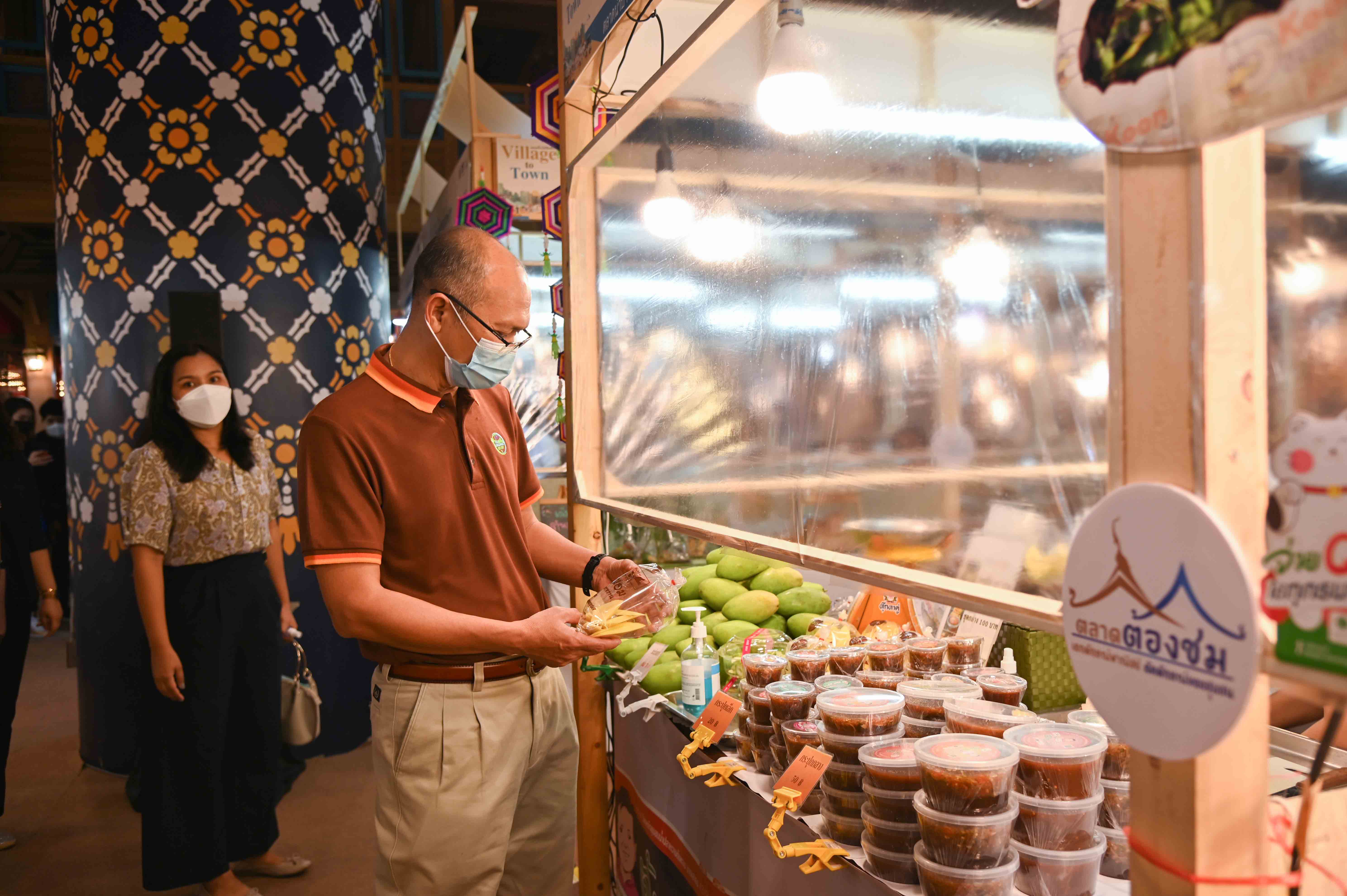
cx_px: 674
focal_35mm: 30
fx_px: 1122
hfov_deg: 62.0
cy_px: 448
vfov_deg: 43.6
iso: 250
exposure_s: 1/60
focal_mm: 30
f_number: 4
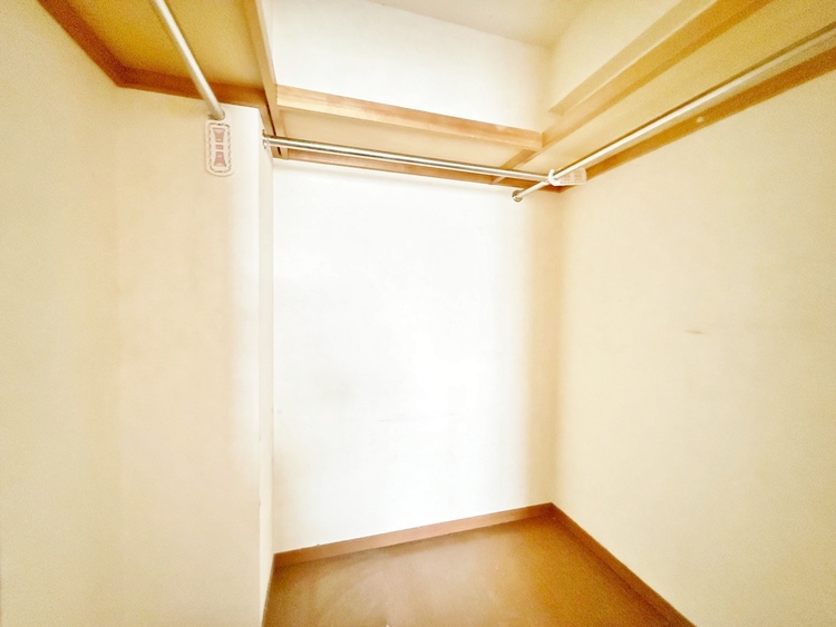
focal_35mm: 14
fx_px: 338
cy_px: 314
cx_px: 418
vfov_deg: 85.7
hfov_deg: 102.0
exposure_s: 1/30
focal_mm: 2.22
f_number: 2.2
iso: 2500
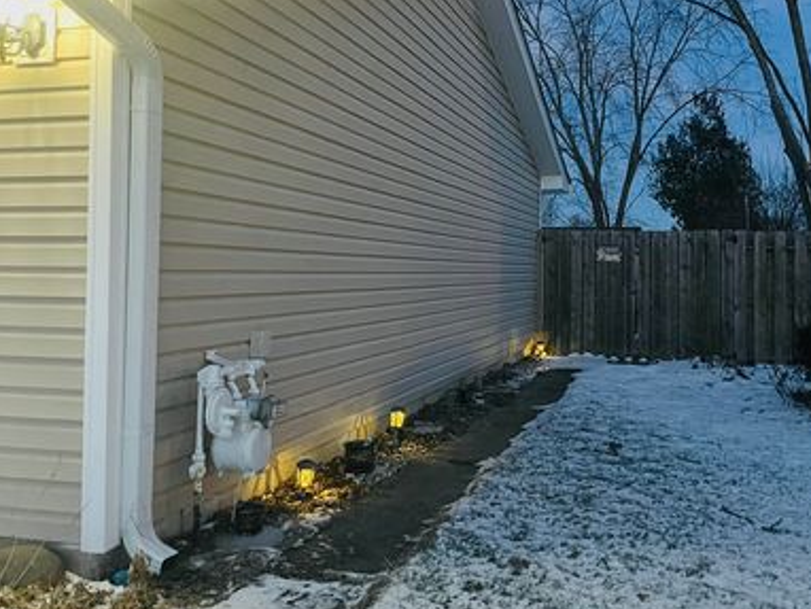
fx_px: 797
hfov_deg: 53.5
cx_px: 490
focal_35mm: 34
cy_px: 254
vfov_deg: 41.7
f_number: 1.6
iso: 1000
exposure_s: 1/30
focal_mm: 4.2
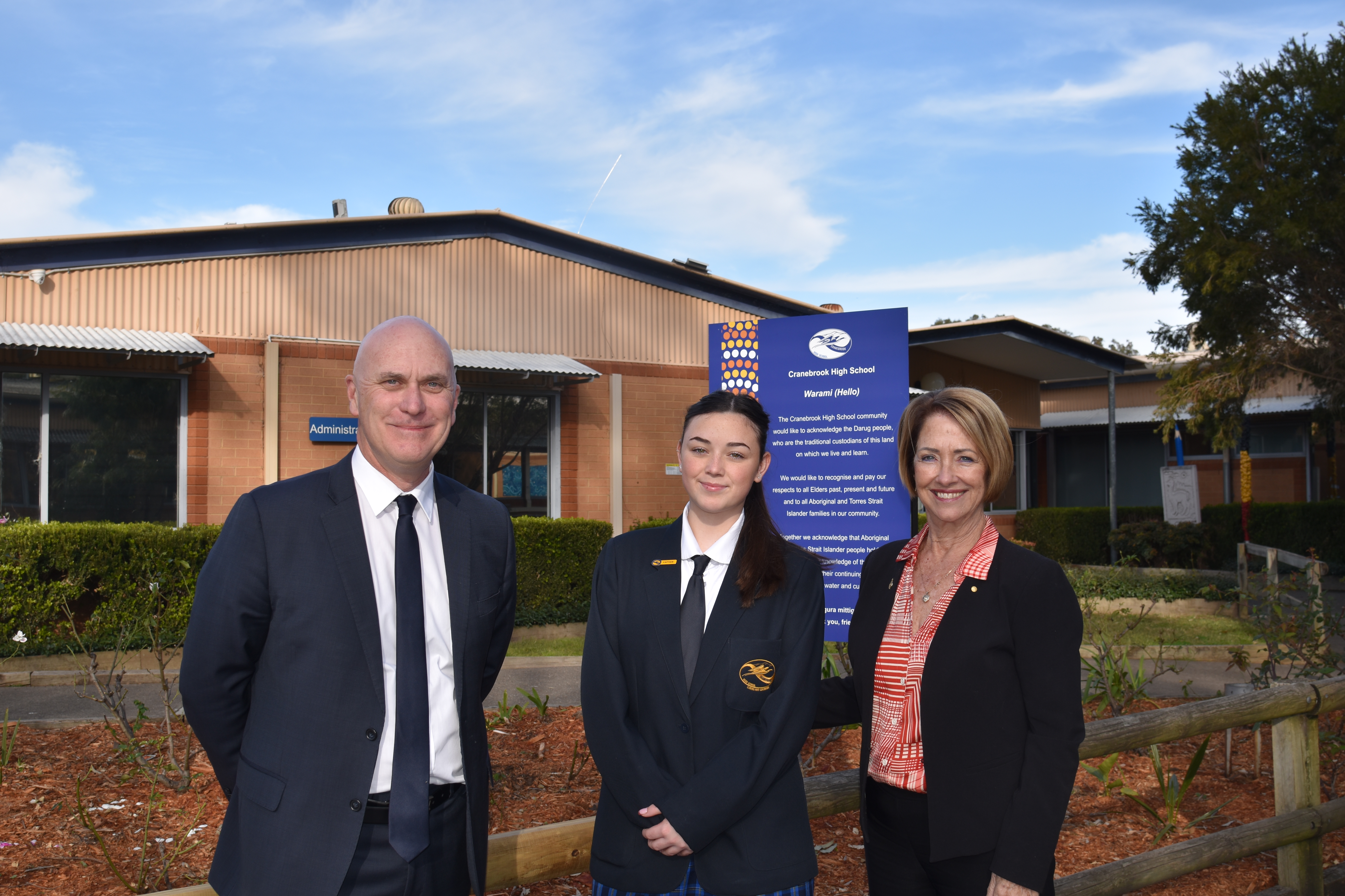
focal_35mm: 36
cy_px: 448
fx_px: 1345
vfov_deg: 36.9
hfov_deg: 53.1
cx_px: 672
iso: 100
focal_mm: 24
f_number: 7.1
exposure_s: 1/200
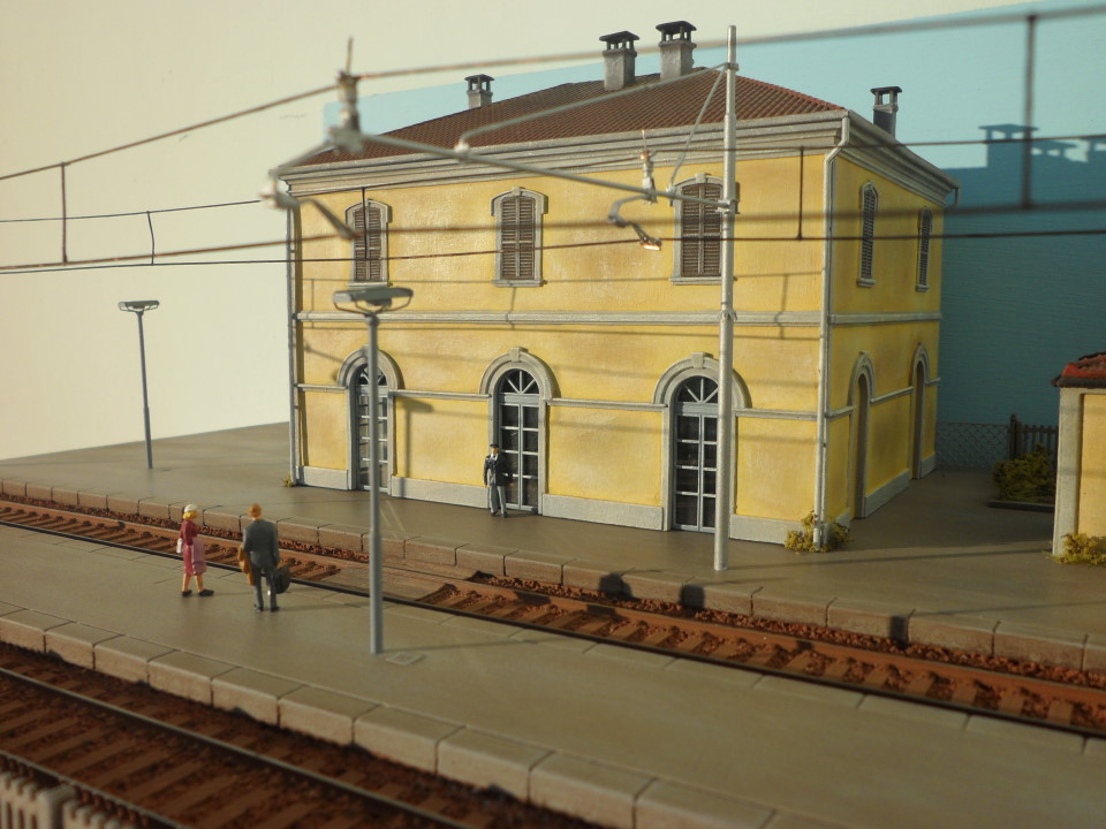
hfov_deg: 56.8
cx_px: 553
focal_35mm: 32
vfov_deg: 44.2
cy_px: 414
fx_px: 1022
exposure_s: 1/180
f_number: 9.4
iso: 80
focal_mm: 5.7
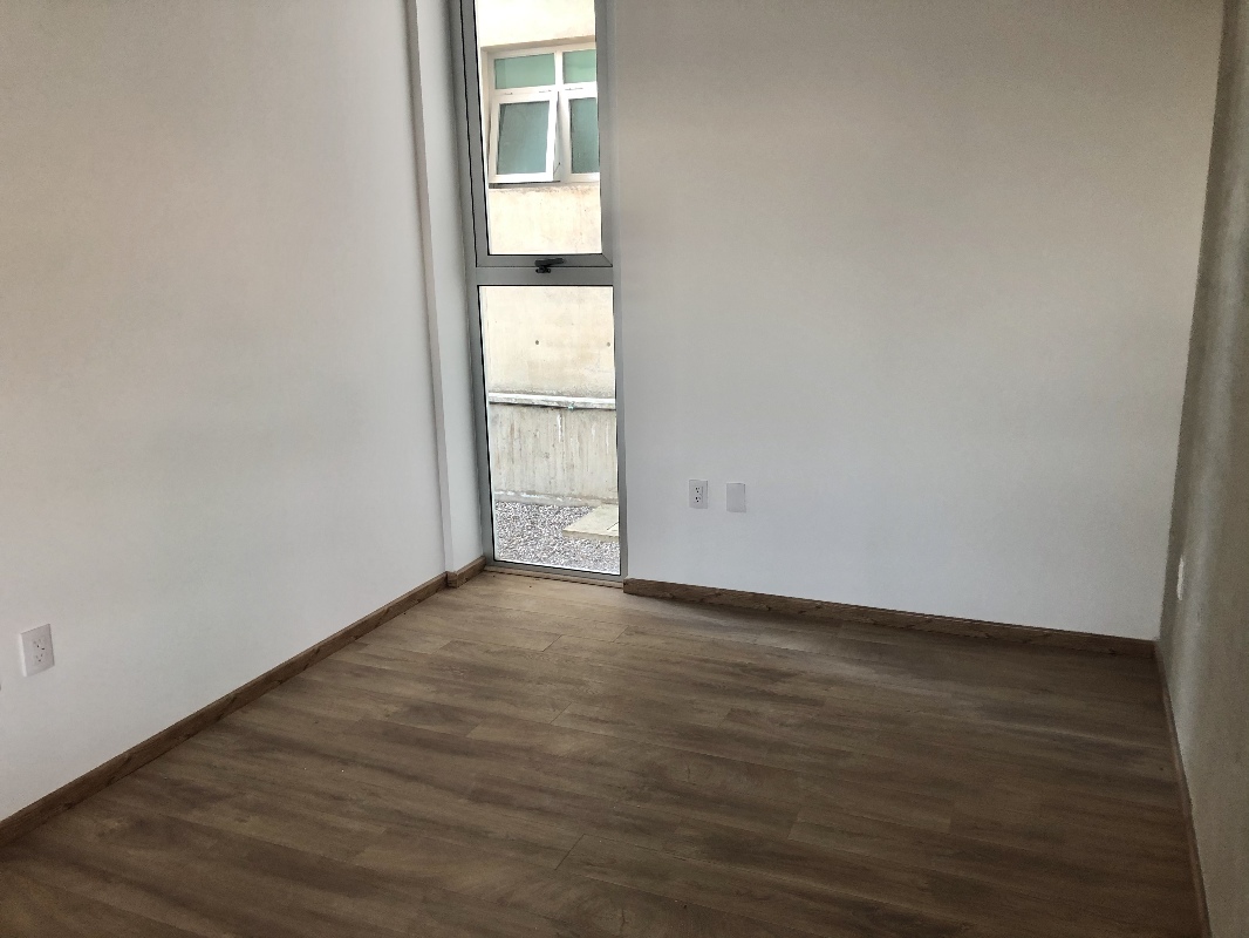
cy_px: 469
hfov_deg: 63.4
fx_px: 1011
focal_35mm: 28
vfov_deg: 49.8
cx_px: 624
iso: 40
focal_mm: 3.99
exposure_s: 1/24
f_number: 1.8
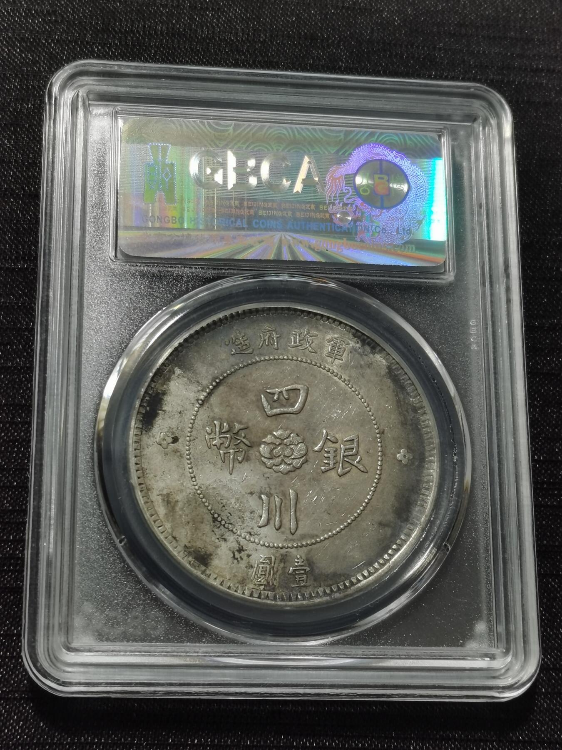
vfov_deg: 26.7
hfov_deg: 20.2
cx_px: 281
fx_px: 1580
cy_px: 375
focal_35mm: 73
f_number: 1.8
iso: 50
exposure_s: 1/119
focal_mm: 5.58
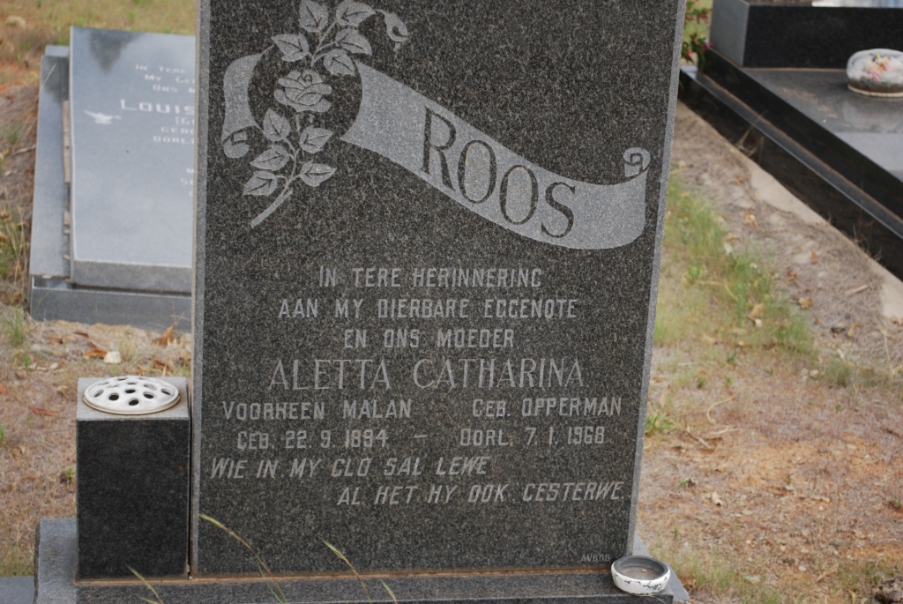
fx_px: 2071
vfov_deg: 16.6
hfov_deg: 24.6
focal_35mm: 82
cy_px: 302
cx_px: 452
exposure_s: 1/100
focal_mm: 55
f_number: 5.6
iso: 200
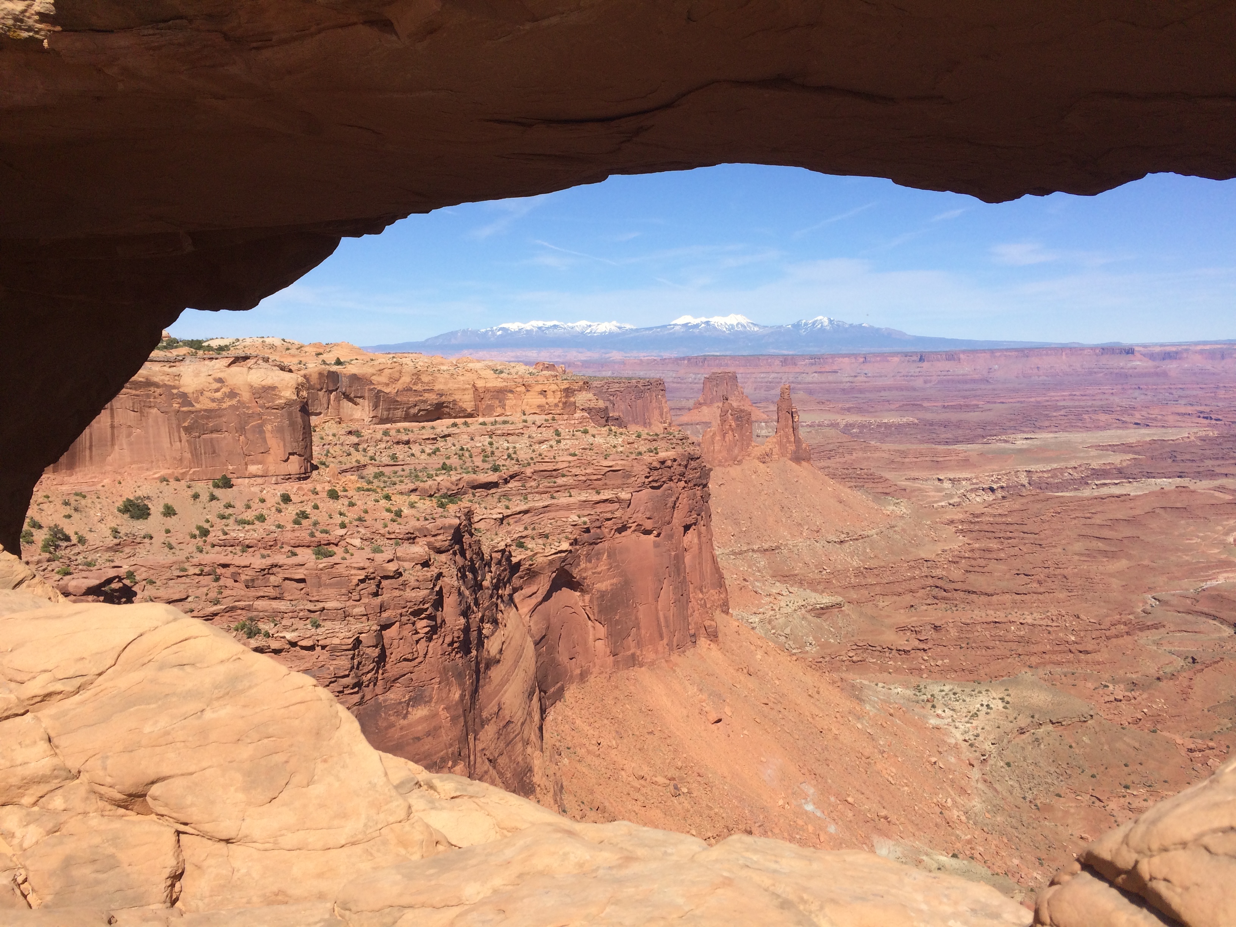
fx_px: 1035
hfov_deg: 61.7
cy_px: 464
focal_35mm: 29
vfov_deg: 48.2
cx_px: 618
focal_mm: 4.15
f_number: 2.2
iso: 32
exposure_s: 1/2933
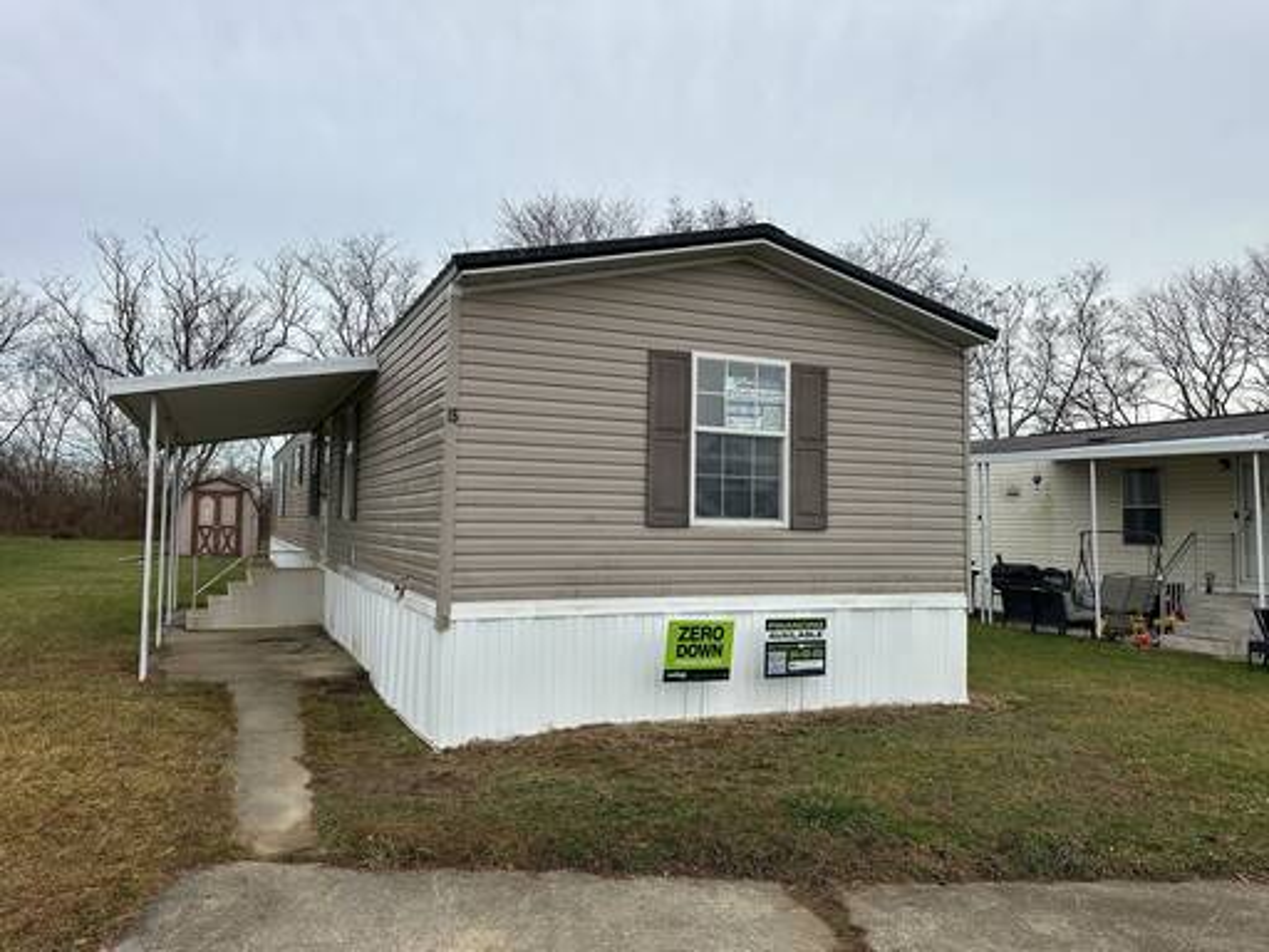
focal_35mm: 24
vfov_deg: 56.8
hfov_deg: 71.6
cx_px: 634
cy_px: 476
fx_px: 880
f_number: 1.78
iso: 80
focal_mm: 6.86
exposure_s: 1/2203
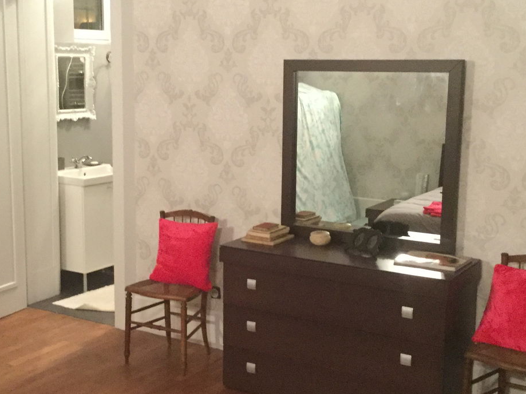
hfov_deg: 35.5
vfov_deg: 27.0
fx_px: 820
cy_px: 200
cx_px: 230
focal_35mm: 54
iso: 500
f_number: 2.4
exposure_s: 1/17
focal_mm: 3.3
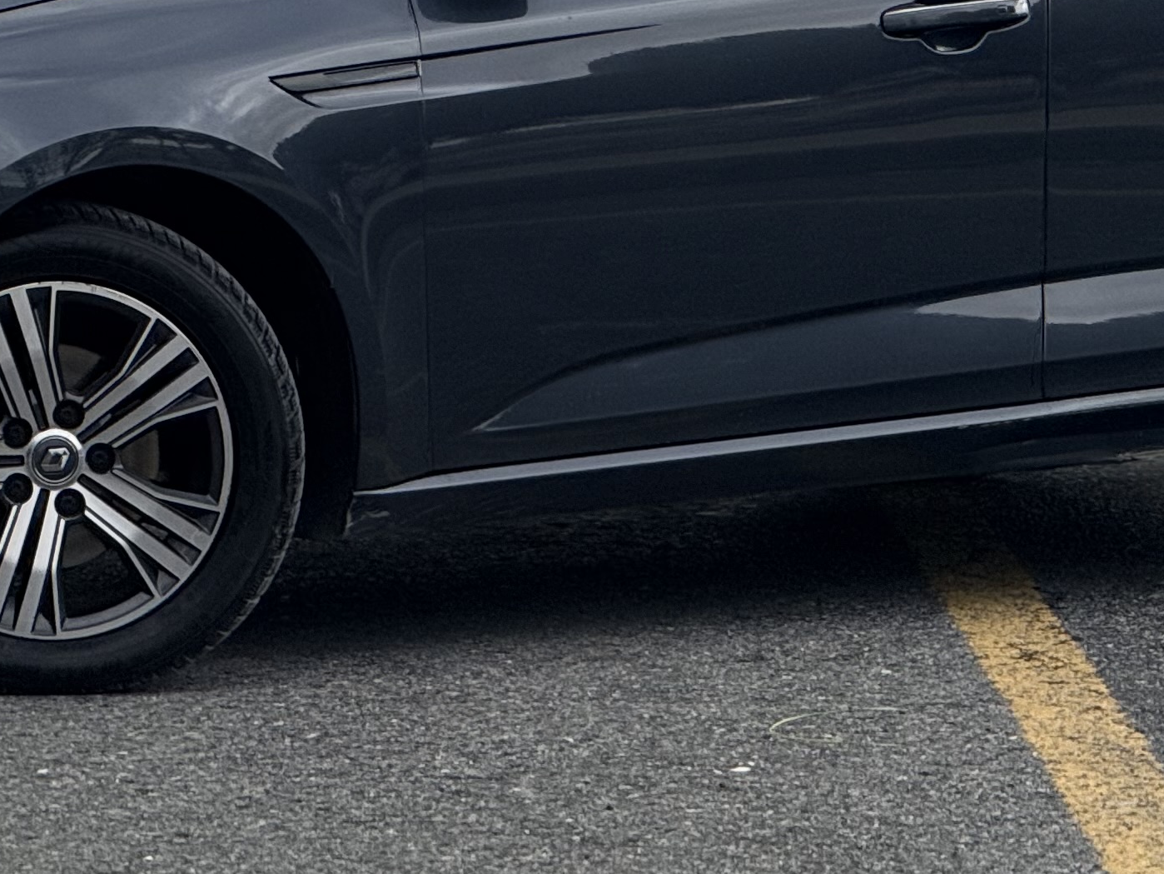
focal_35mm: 346
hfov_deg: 5.7
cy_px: -376
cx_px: 481
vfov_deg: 4.3
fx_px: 11637
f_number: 2.8
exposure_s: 1/687
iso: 64
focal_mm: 15.66
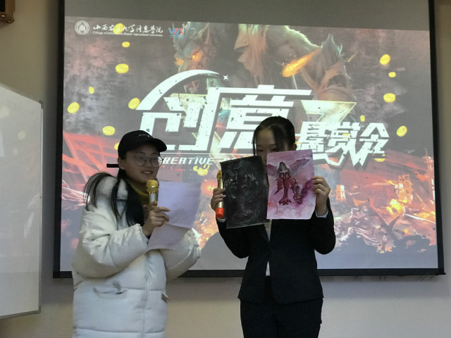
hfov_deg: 33.8
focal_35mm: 57
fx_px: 743
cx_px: 226
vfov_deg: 25.7
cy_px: 169
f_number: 2.8
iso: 200
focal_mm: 6.6
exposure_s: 1/50
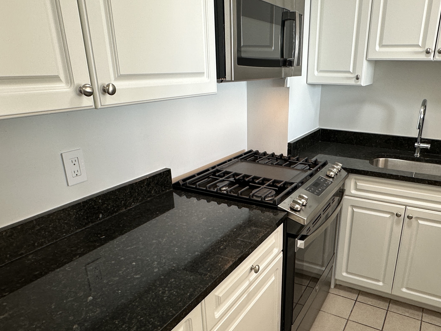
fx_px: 344
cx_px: 268
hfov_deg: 64.6
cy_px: 194
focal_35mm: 27
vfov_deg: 51.1
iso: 100
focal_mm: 2.22
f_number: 2.2
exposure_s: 1/99
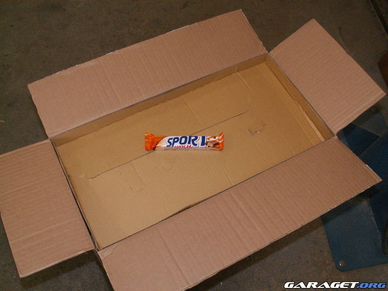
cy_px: 146
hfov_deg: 52.6
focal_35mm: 35
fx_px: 392
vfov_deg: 40.7
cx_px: 194
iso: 160
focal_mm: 5.86
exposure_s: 1/50
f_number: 2.8
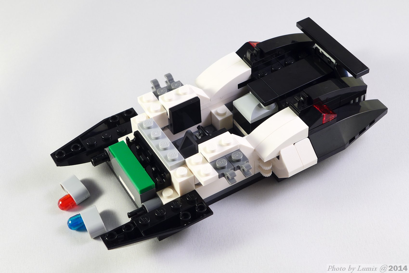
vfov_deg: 19.5
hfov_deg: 28.8
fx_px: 796
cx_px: 204
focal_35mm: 70
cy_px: 136
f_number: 4.5
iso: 80
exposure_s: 1/1.6
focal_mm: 13.7
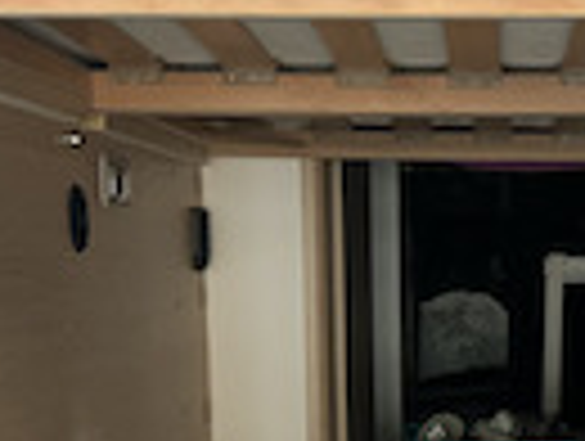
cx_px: 500
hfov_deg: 20.9
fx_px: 1558
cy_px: 511
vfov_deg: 15.6
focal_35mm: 92
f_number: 1.78
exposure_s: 1/46
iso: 800
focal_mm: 6.76
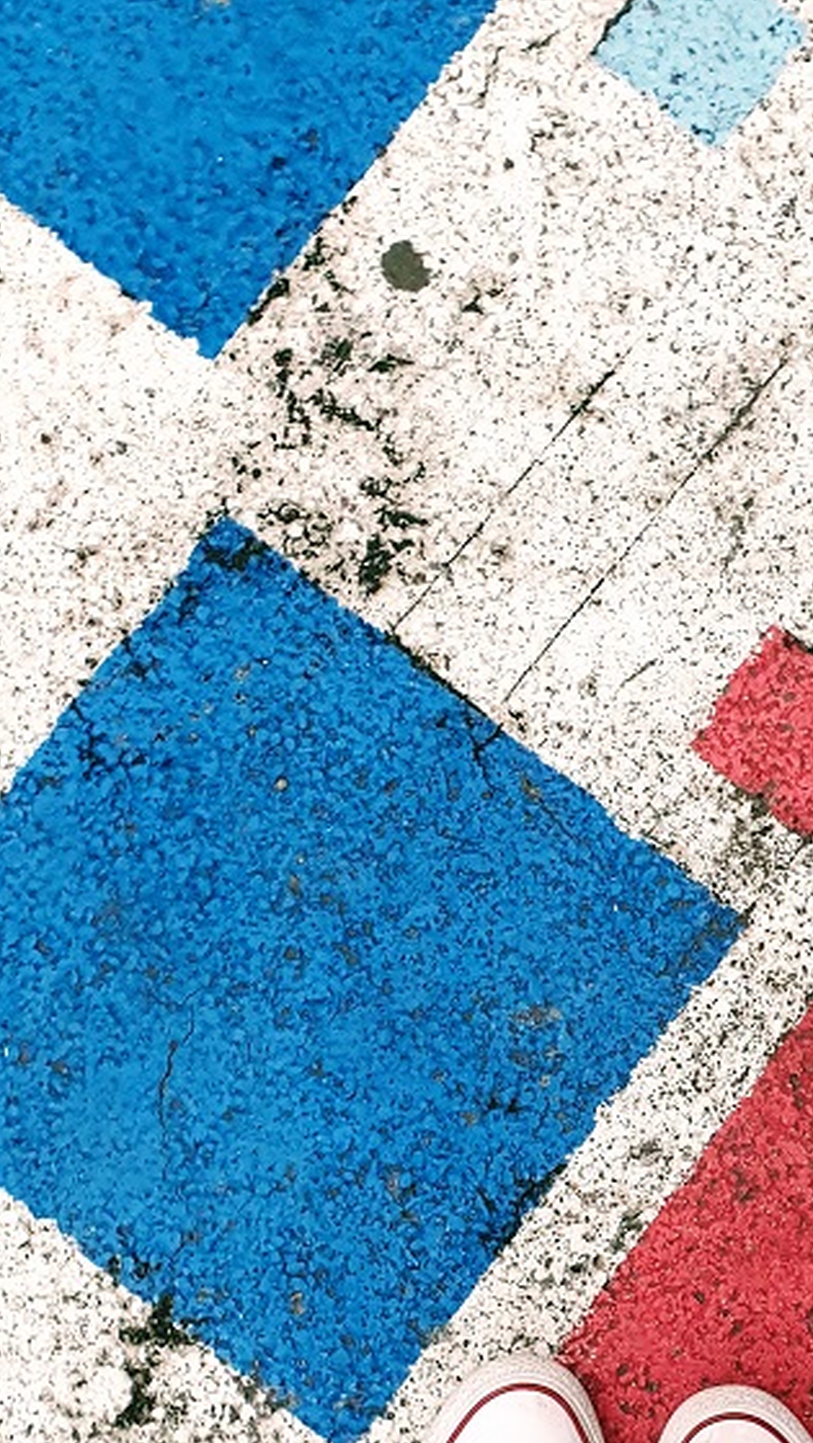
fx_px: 2067
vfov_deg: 37.7
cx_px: 813
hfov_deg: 21.5
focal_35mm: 54
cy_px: 1048
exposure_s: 1/50
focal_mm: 4.3
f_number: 2.4
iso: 320
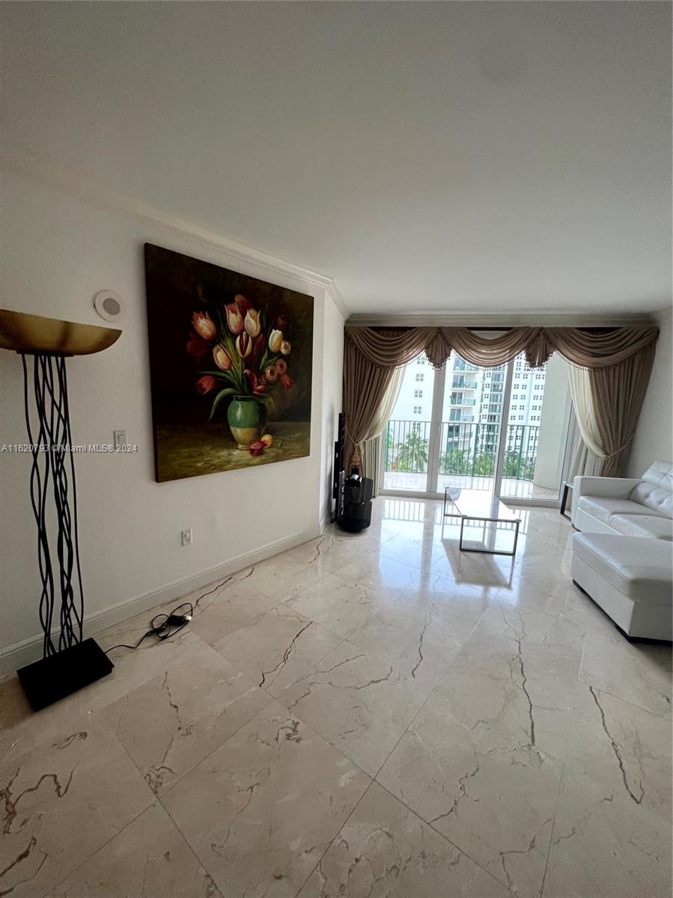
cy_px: 449
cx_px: 336
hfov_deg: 89.9
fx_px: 337
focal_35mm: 13
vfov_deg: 106.2
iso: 125
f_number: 1.8
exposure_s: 1/120
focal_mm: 1.57
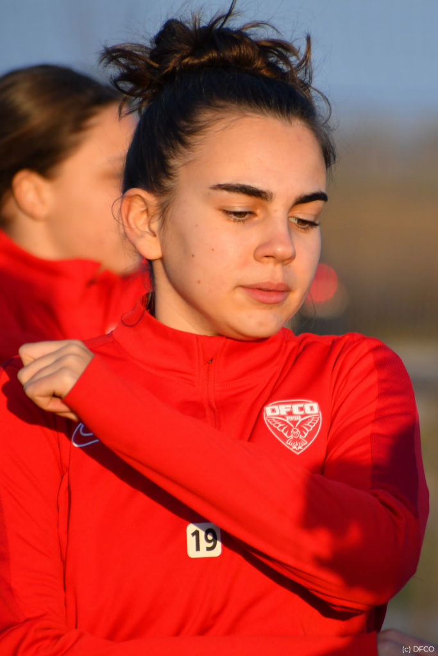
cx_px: 219
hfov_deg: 3.8
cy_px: 328
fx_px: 6567
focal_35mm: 360
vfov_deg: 5.7
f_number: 6
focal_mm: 240
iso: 500
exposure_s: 1/1250
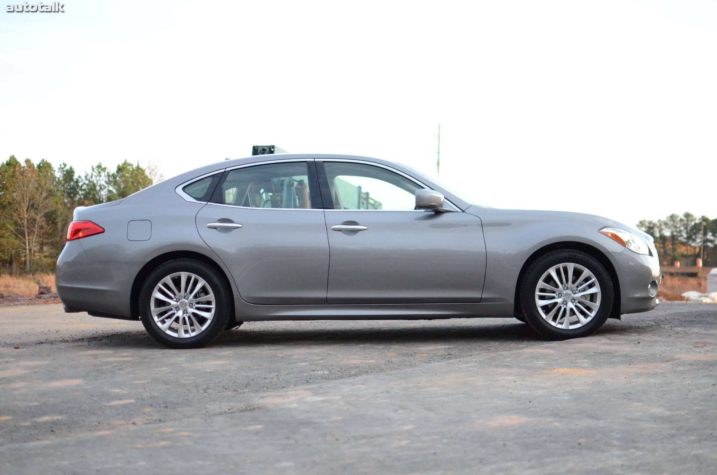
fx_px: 1043
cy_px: 238
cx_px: 358
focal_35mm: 52
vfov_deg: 25.6
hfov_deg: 37.9
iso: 3200
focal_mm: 35
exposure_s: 1/8000
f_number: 1.8
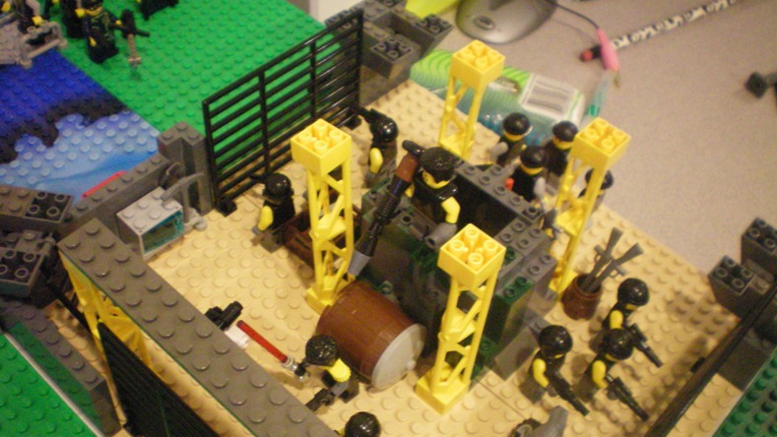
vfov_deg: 28.3
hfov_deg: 48.4
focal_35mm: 42
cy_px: 262
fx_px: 865
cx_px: 386
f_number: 3.1
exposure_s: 1/15
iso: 400
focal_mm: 6.3
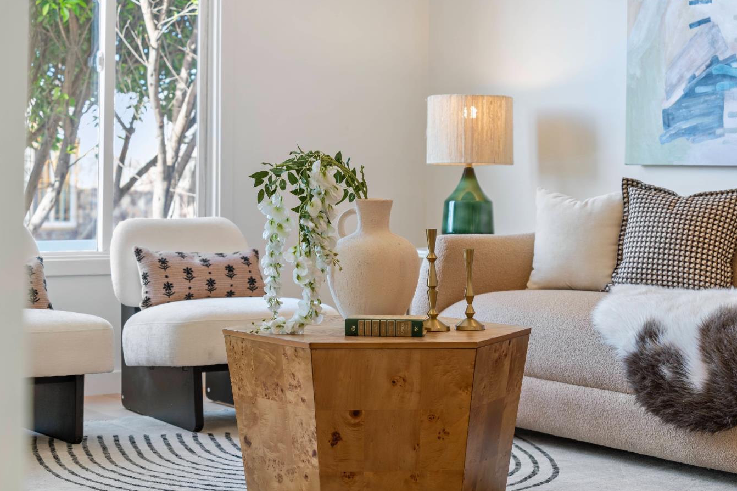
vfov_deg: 17.9
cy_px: 270
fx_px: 1556
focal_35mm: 76
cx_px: 338
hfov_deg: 26.6
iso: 320
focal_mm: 68
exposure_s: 1/60
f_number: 4
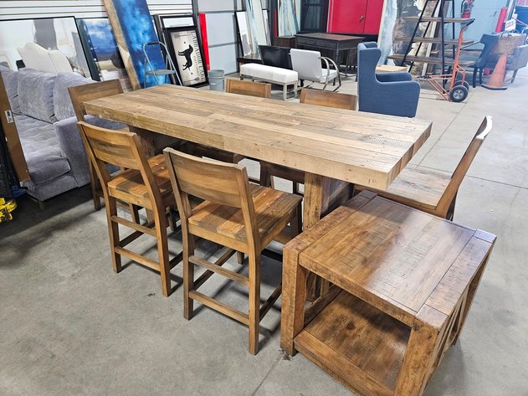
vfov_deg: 58.9
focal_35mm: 23
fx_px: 351
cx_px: 264
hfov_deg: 73.9
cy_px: 198
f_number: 1.8
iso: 500
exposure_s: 1/60
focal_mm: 5.4
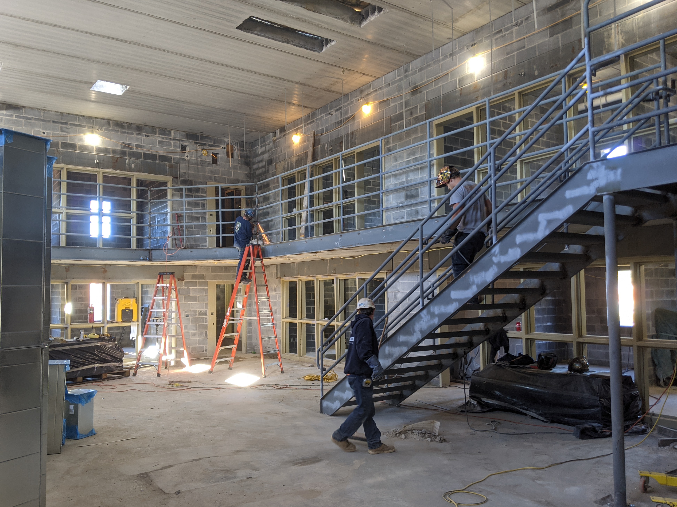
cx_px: 332
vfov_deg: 49.7
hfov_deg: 63.4
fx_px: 548
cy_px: 259
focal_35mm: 28
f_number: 1.8
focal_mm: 4.44
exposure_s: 1/27
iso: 62
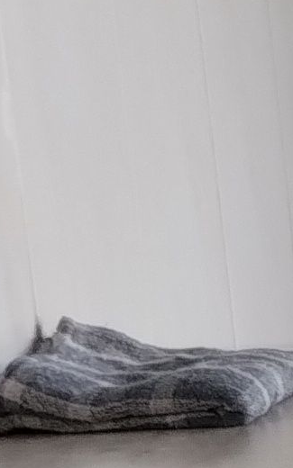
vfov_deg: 8.6
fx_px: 2977
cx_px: 1045
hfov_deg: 5.2
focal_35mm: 233
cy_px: 860
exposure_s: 1/40
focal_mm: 4.27
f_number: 1.8
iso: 167
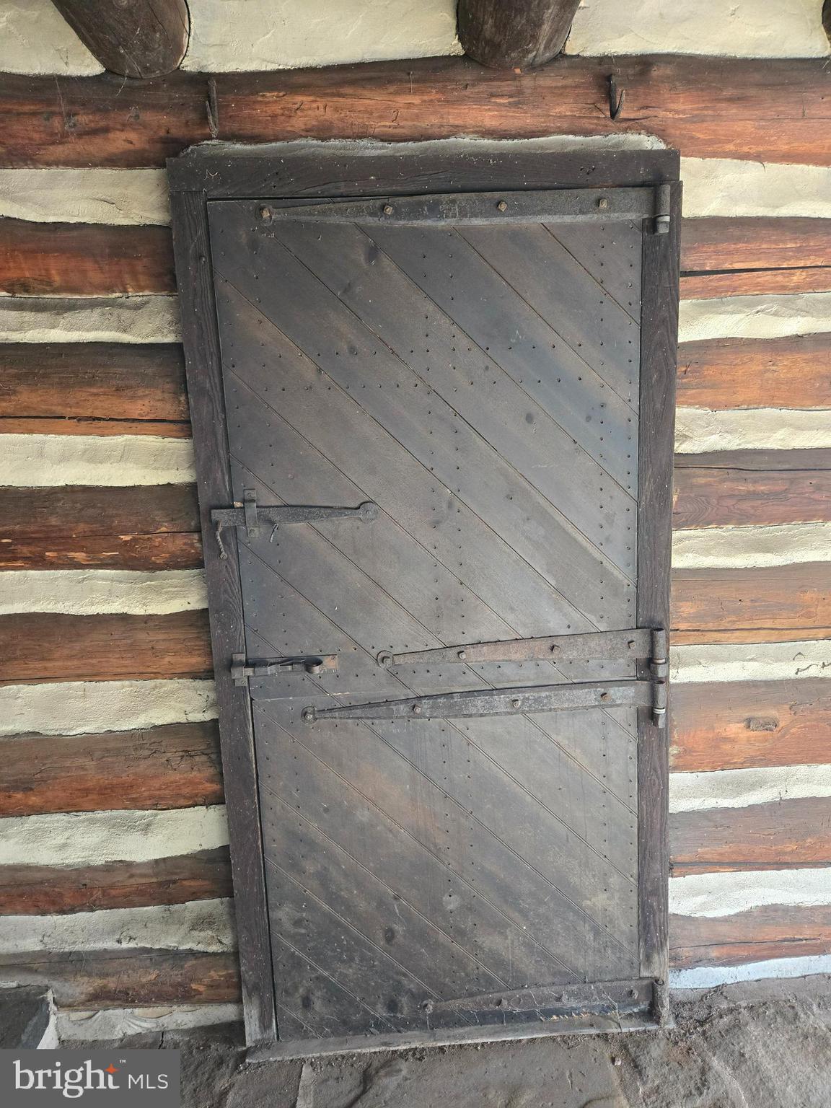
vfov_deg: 73.9
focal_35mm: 23
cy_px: 554
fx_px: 736
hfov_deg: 58.9
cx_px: 416
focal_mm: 5.4
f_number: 1.8
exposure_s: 1/60
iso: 640
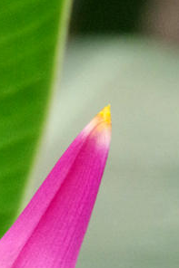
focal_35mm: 682
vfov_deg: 3.0
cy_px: 407
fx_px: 5092
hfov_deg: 2.0
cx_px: -80
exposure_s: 1/200
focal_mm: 135
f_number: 8
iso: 3200
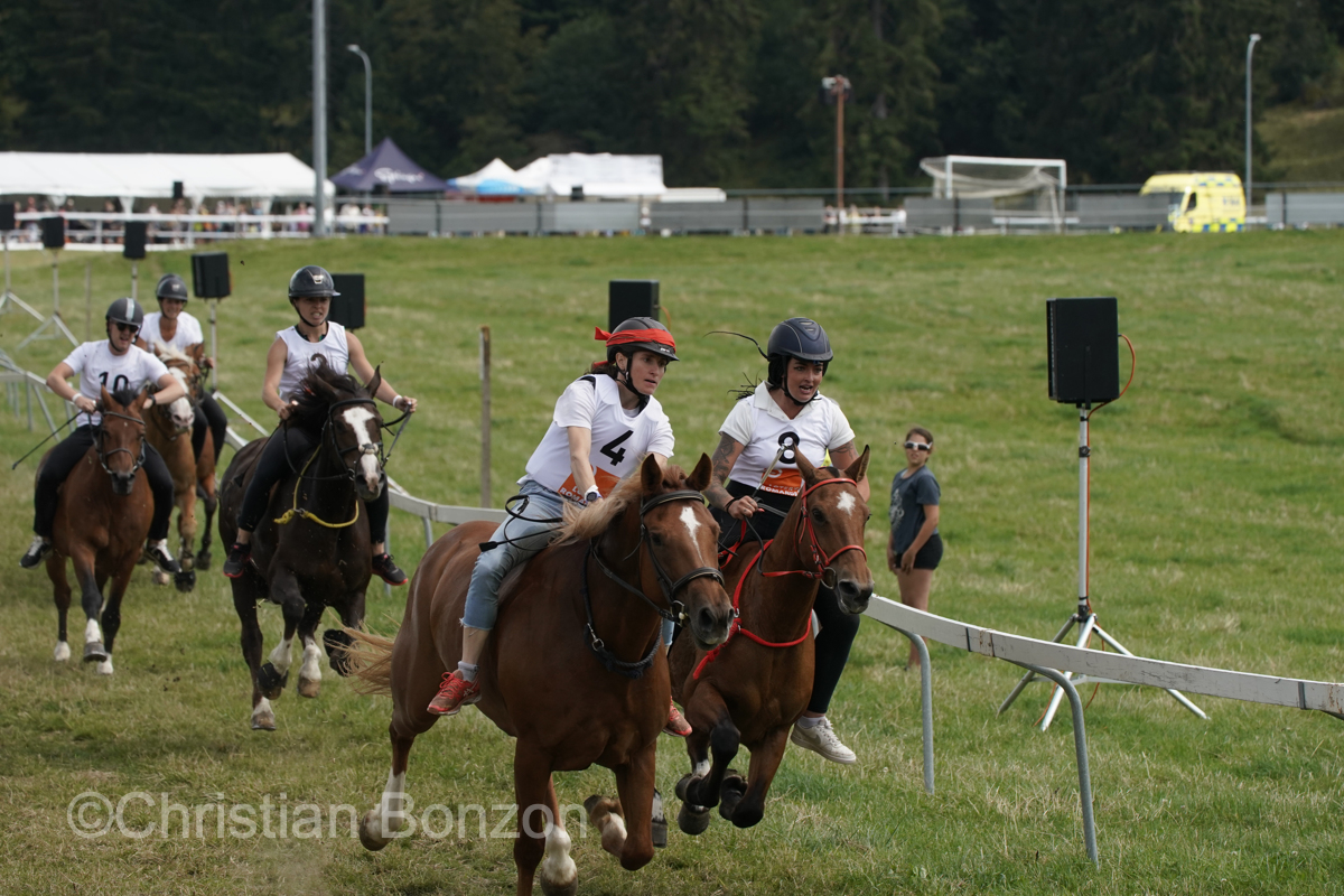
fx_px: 8362
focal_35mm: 224
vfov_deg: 6.1
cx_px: 672
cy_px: 448
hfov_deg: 9.2
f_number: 8
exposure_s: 1/2000
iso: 800
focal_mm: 224
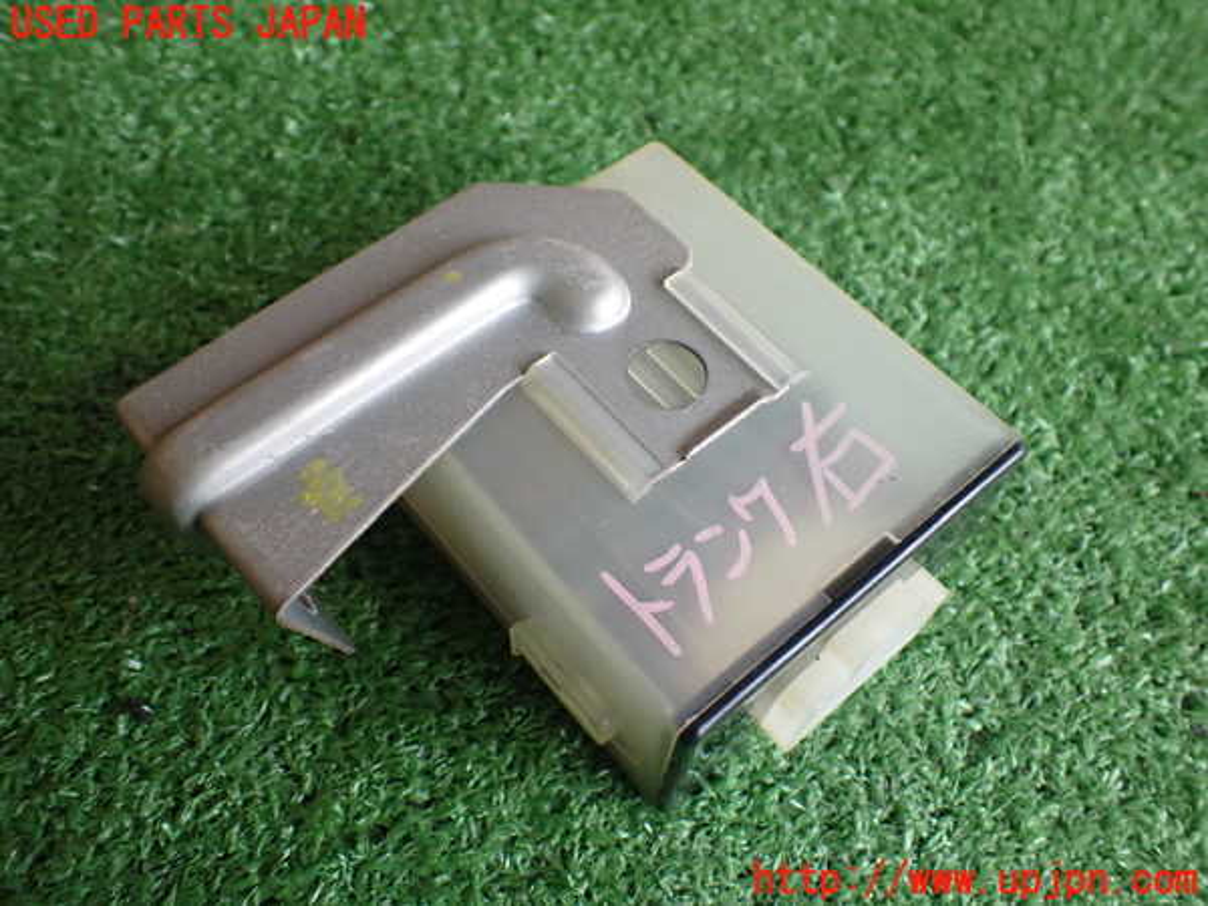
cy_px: 453
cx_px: 604
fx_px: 1047
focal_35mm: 30
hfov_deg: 60.0
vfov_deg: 46.8
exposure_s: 1/125
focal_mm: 5.4
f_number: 2.3
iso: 400
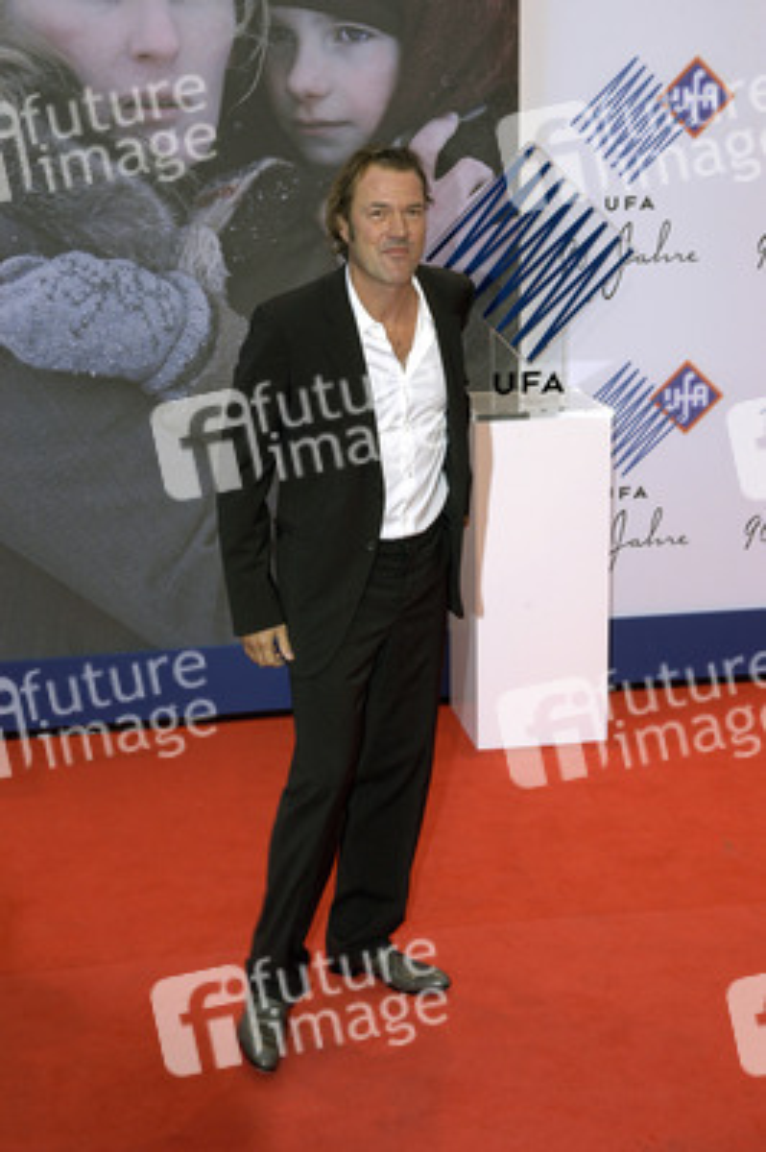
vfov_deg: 37.9
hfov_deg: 25.7
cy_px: 576
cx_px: 383
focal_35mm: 52
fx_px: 1678
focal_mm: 35
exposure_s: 1/100
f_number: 6.3
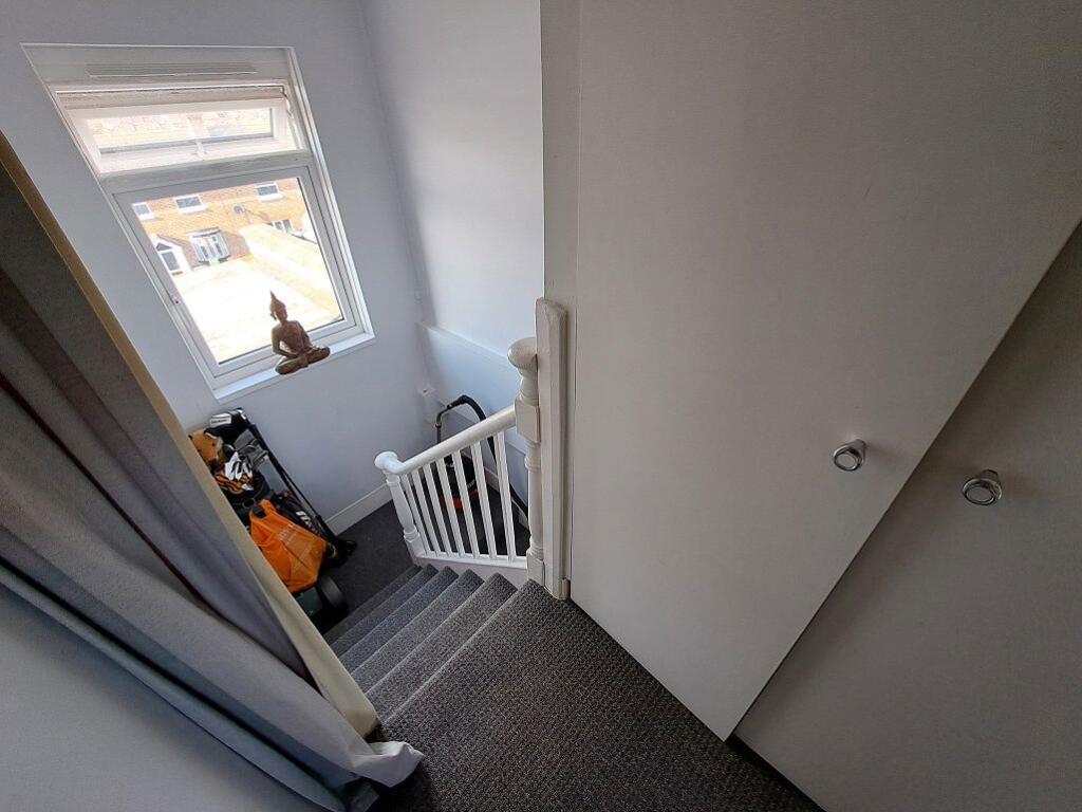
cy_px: 406
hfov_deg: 106.2
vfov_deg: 89.9
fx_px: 406
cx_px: 541
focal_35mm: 13
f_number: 2.2
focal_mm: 1.74
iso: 50
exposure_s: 1/50
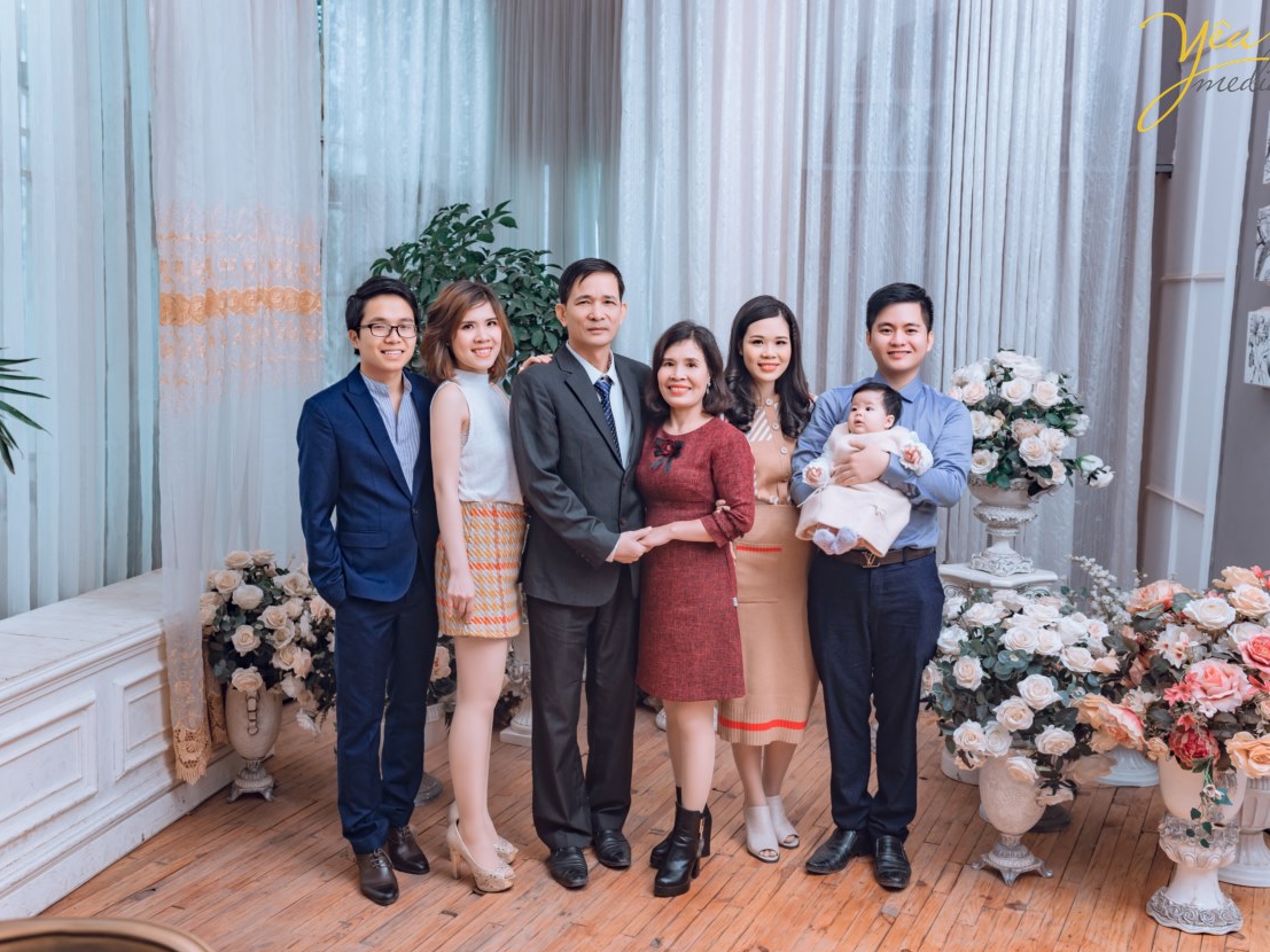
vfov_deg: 37.7
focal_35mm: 38
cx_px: 632
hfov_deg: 49.0
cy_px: 477
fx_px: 1394
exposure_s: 1/60
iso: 100
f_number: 5.6
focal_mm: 35
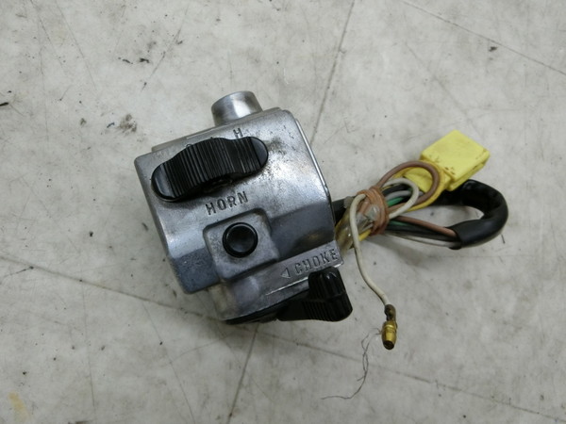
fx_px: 409
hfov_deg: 69.4
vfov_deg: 54.9
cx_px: 283
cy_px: 212
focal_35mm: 25
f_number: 3.5
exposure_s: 1/100
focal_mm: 4.5
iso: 400
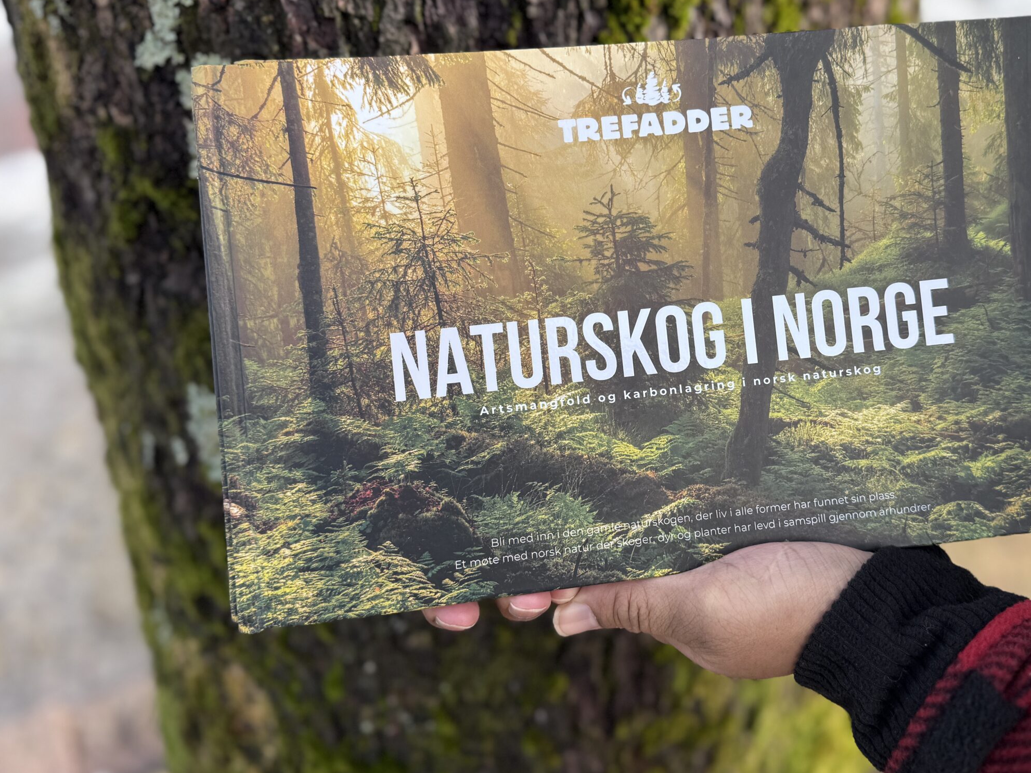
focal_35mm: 31
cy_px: 336
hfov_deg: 57.9
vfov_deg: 45.3
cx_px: 615
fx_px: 923
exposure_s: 1/812
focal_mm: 6.76
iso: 80
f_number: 1.78
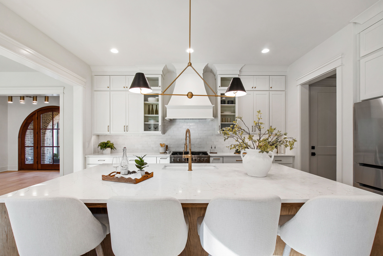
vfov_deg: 77.3
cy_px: 128
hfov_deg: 100.4
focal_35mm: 15
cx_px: 192
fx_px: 160
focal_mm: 10
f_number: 8
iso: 100
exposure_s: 1/8
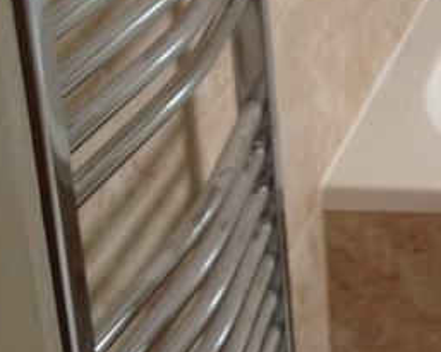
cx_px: 832
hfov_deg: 12.9
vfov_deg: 11.6
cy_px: 151
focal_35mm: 133
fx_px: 1734
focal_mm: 4.28
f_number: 2.4
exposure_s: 1/20
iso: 125
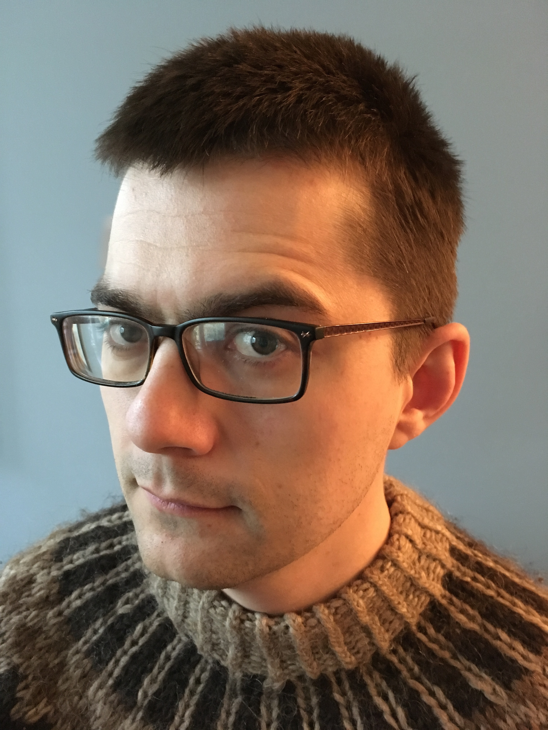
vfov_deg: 61.7
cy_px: 365
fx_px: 612
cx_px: 274
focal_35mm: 29
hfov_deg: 48.2
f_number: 2.2
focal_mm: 4.15
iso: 500
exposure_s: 1/15
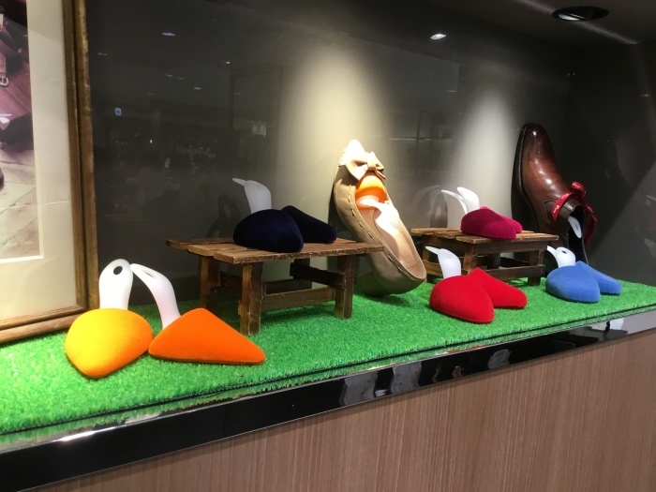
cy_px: 246
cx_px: 328
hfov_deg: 58.4
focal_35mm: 31
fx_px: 587
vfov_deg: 45.4
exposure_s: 1/30
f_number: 2.4
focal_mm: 3.3
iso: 40
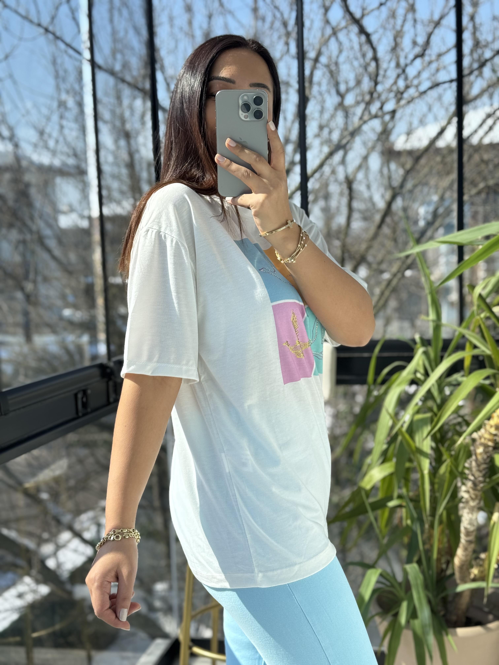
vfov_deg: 39.7
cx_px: 250
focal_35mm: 48
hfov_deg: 30.3
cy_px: 332
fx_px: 923
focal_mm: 6.76
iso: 64
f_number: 1.78
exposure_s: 1/995
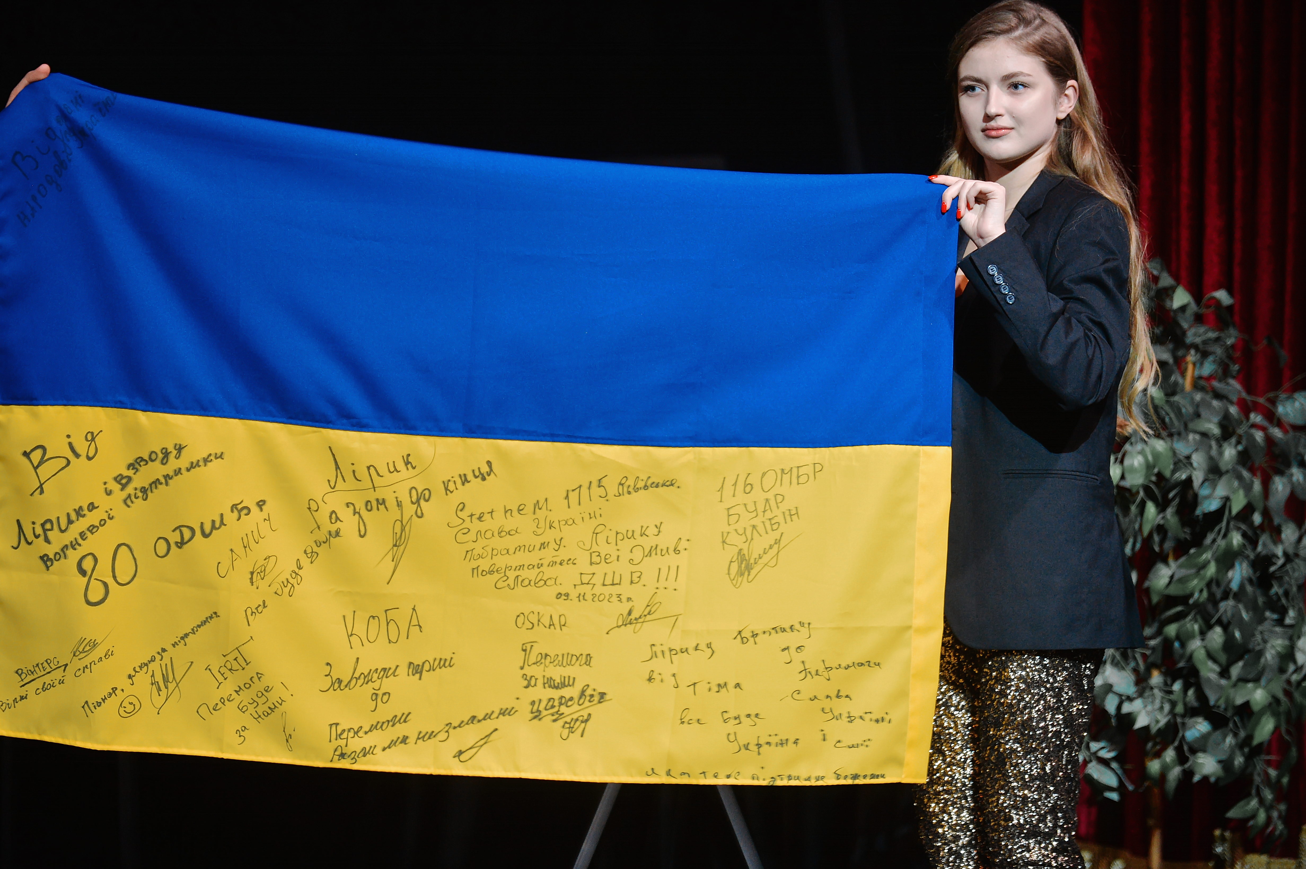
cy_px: 434
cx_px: 653
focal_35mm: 170
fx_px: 6163
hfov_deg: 12.1
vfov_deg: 8.1
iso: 2000
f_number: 2.8
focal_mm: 170
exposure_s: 1/100
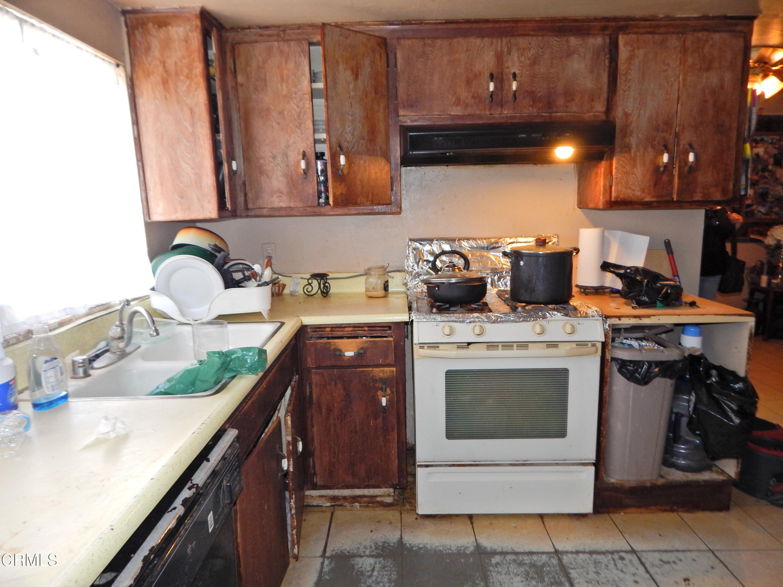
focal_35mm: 22
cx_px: 392
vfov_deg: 61.1
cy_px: 294
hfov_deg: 76.4
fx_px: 498
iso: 200
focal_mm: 4
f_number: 3
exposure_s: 1/30
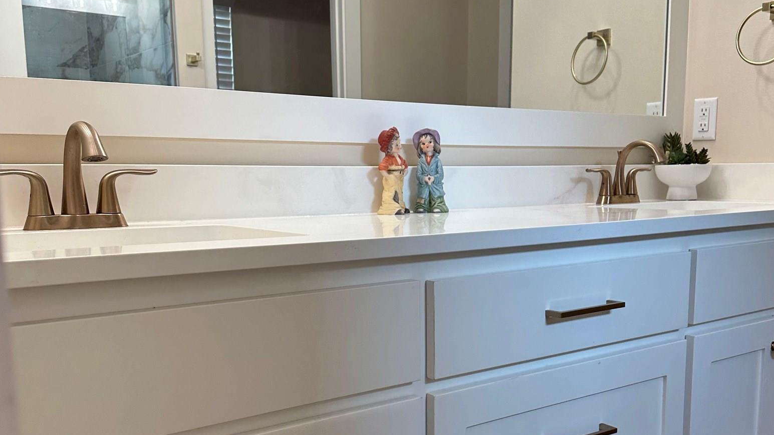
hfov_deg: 51.6
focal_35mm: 39
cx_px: 417
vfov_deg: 30.1
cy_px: 305
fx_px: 800
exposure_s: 1/120
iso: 100
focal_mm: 6.86
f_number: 1.78
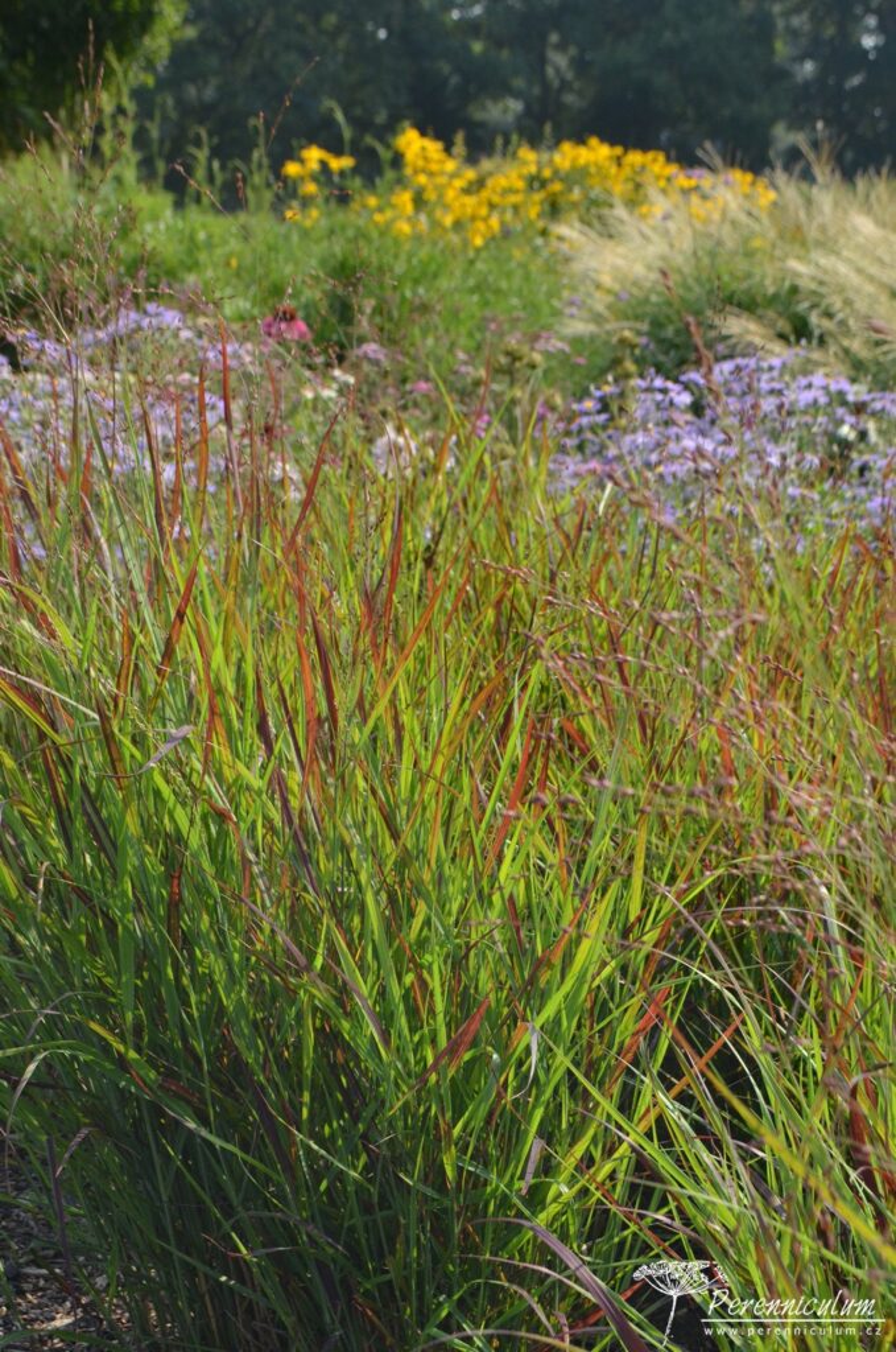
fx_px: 2248
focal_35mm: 60
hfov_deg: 22.5
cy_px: 676
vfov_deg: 33.5
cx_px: 448
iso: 640
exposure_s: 1/800
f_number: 9
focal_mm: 40
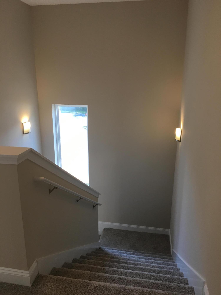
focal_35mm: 29
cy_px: 148
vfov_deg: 61.7
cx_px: 110
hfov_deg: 48.2
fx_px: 247
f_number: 2.2
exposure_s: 1/40
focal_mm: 4.15
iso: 25
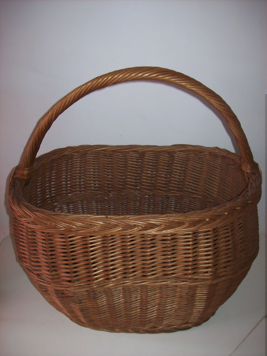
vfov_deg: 51.4
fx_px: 370
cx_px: 134
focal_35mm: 36
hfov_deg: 39.6
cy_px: 178
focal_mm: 6
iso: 80
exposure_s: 1/64
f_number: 2.7
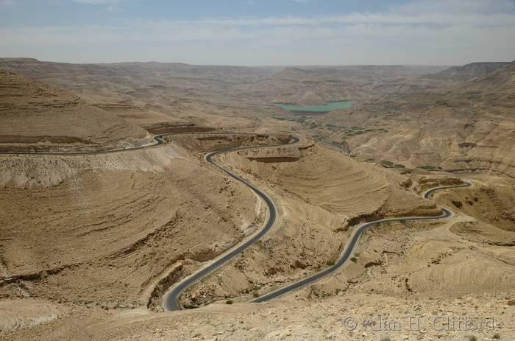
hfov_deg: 67.5
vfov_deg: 47.7
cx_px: 258
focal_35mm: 27
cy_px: 170
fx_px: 385
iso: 100
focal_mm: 18
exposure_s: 1/125
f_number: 11
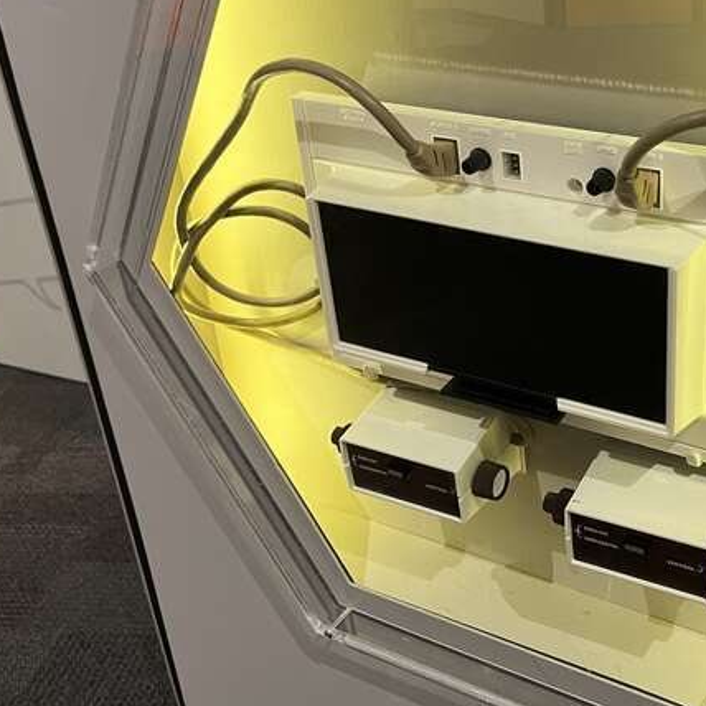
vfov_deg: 39.0
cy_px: 292
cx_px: 584
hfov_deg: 37.5
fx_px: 992
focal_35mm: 43
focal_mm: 5.1
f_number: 1.6
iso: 125
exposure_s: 1/53
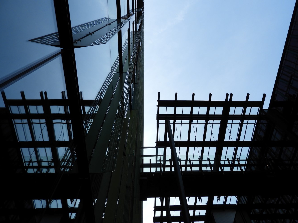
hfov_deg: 67.2
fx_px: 224
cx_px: 160
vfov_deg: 53.1
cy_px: 114
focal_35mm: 26
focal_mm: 4.3
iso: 100
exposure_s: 1/800
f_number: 3.3
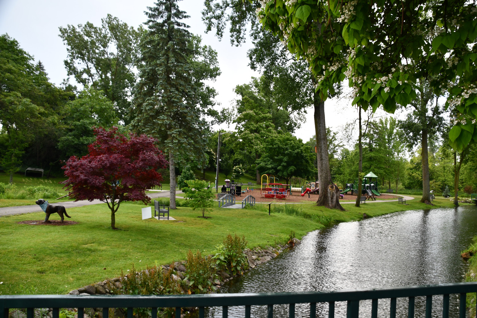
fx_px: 371
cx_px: 247
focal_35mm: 28
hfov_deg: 65.5
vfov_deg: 46.4
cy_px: 162
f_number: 4
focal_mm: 18
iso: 400
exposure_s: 1/250
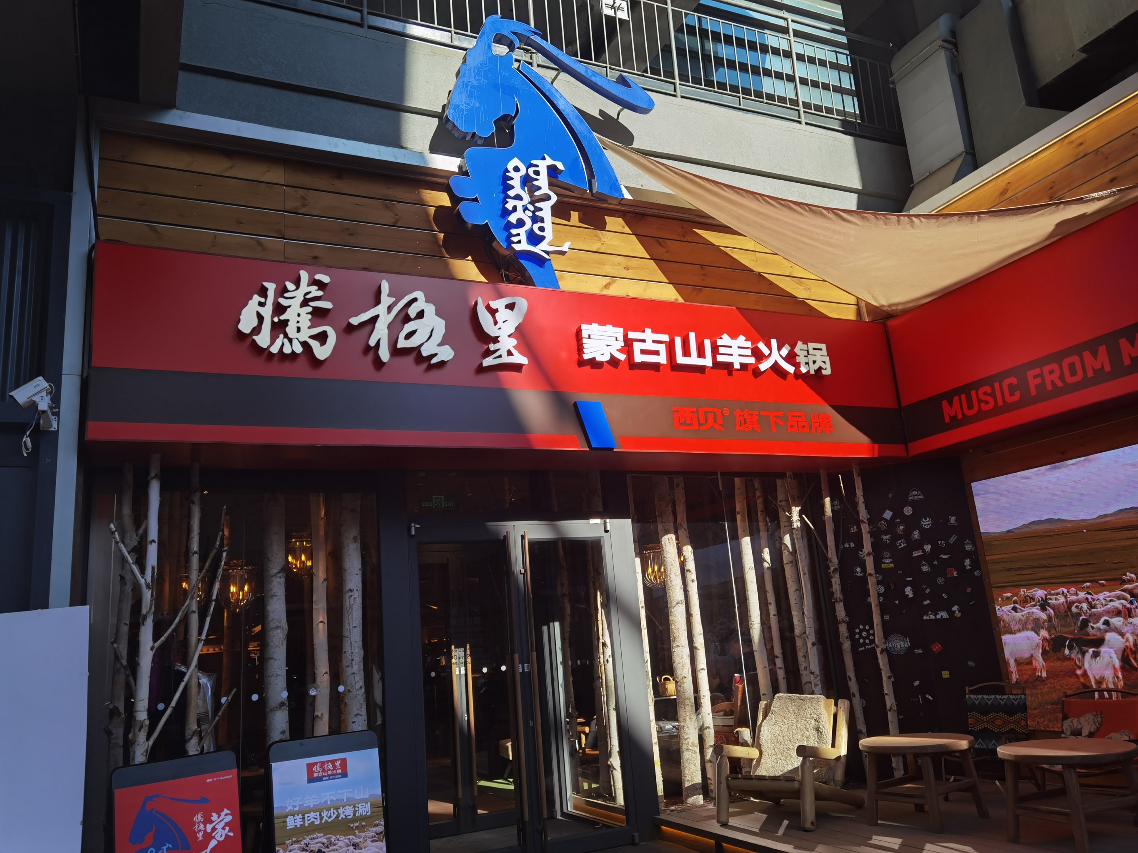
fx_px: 888
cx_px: 569
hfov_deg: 65.3
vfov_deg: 51.4
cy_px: 426
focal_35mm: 27
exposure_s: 1/5000
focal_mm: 6.71
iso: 50
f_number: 1.9
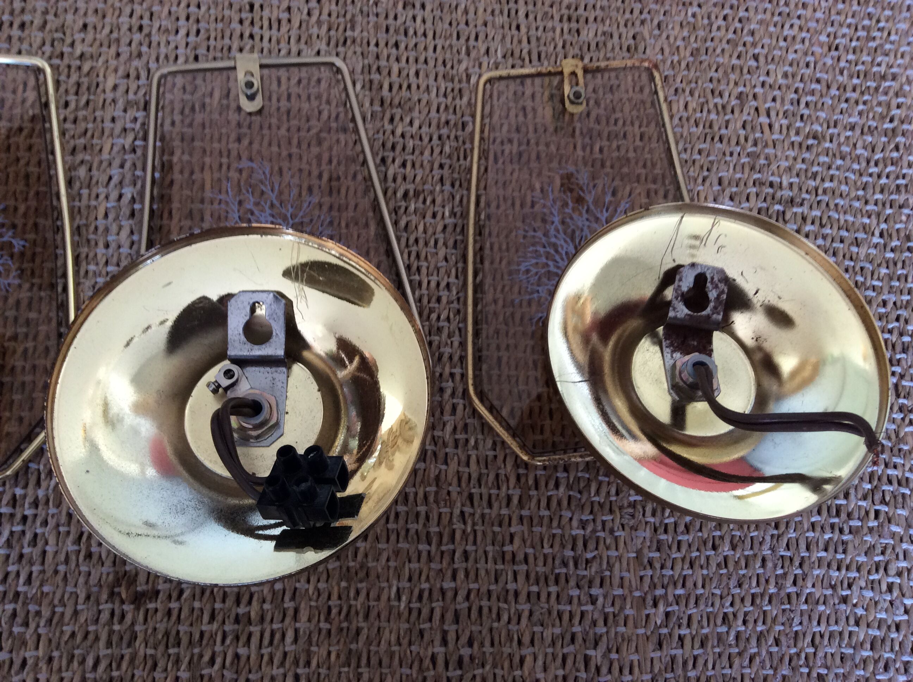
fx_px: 843
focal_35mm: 32
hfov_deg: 56.9
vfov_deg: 44.1
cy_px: 341
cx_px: 456
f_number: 2.4
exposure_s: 1/25
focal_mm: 3.3
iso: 80
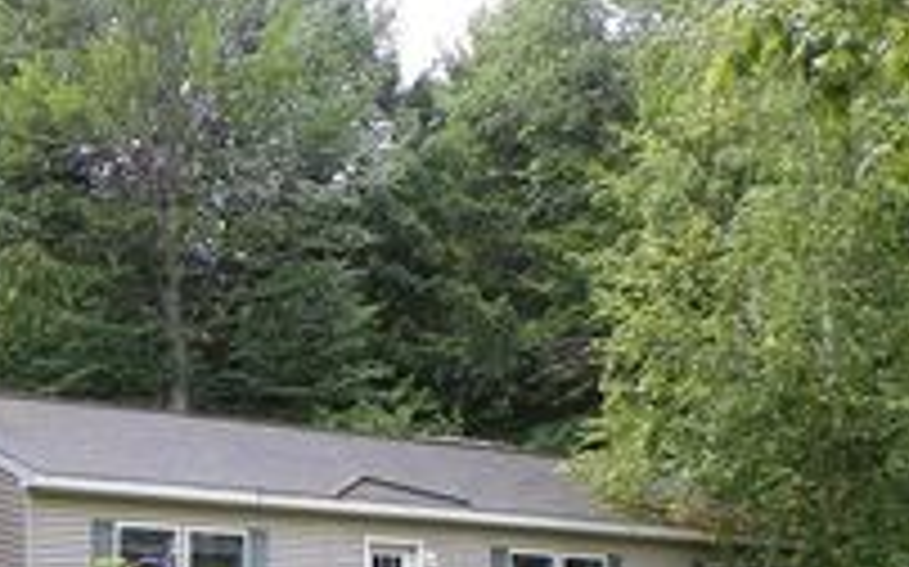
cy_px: 749
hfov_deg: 24.3
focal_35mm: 84
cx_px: 202
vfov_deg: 14.8
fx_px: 2080
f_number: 2.8
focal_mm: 5.7
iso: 64
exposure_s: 1/250
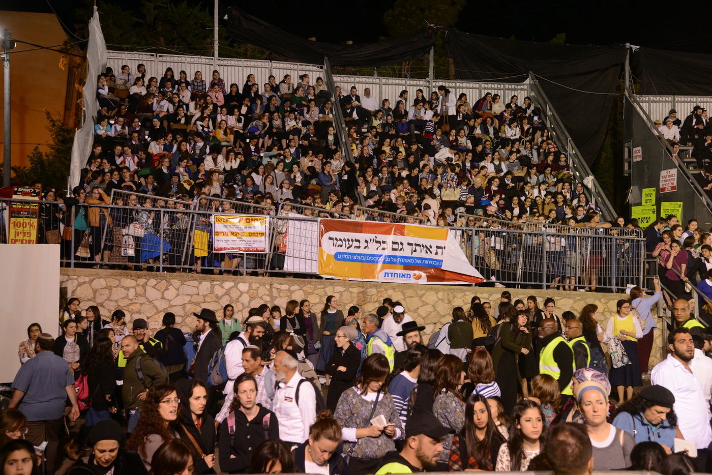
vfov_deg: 33.4
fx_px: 791
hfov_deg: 48.4
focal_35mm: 40
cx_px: 356
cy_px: 238
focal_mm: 40
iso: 1000
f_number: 5
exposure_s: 1/80
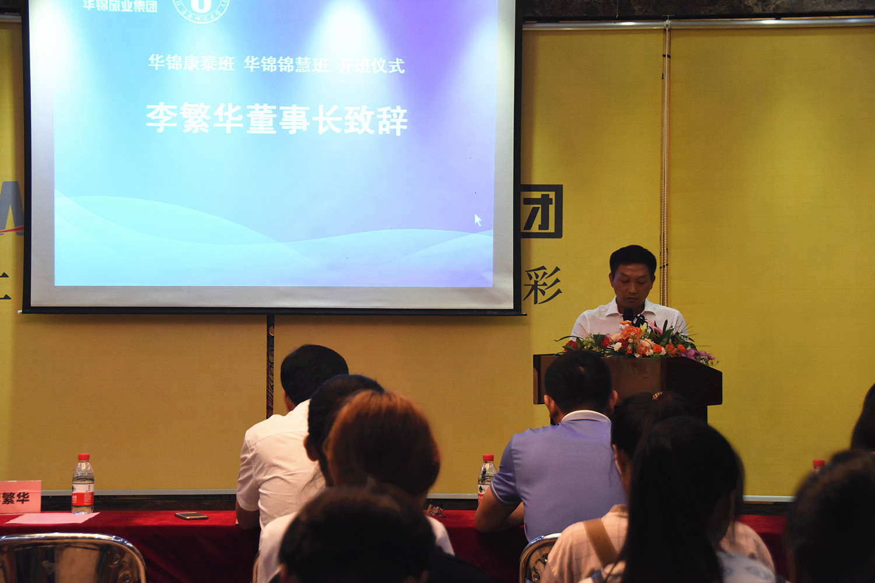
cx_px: 438
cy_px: 292
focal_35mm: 82
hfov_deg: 24.6
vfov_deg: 16.6
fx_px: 2005
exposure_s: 1/100
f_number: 4.8
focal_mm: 55
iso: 1000
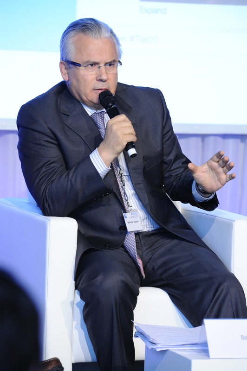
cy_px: 186
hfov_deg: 6.9
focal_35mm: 200
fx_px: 2062
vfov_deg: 10.3
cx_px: 124
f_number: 5.6
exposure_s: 1/50
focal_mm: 200
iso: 1600
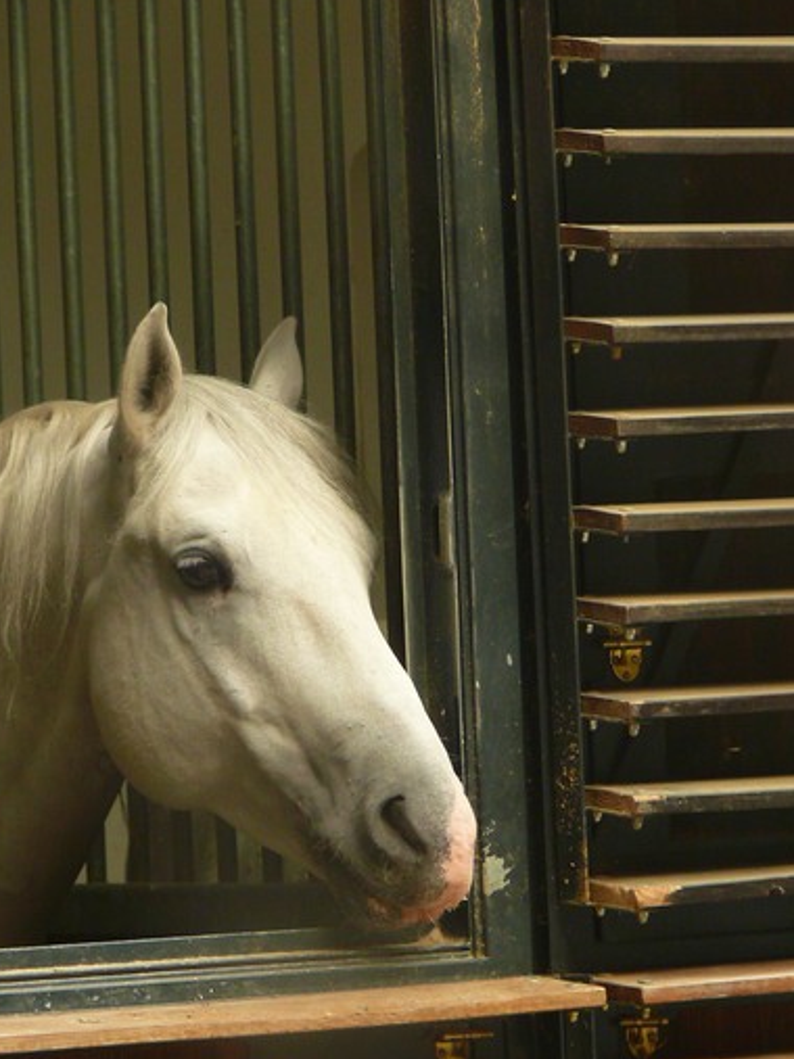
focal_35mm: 367
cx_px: 253
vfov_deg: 5.4
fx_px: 11229
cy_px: 576
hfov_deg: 4.0
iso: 200
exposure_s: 1/125
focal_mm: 52.4
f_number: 3.6
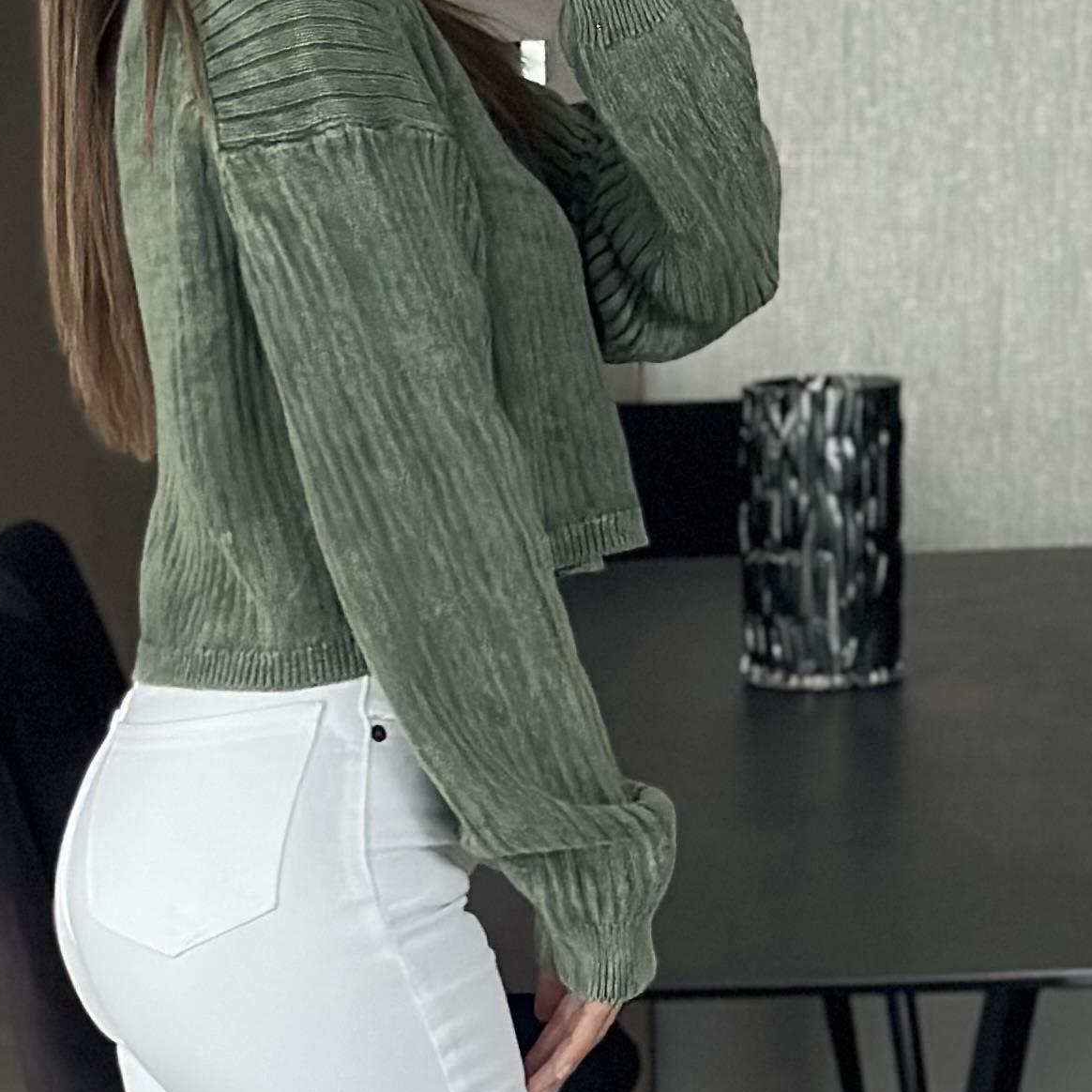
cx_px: 383
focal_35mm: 147
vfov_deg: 11.8
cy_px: 923
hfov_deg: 11.9
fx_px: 5246
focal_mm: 6.86
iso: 500
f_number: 1.78
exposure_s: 1/33
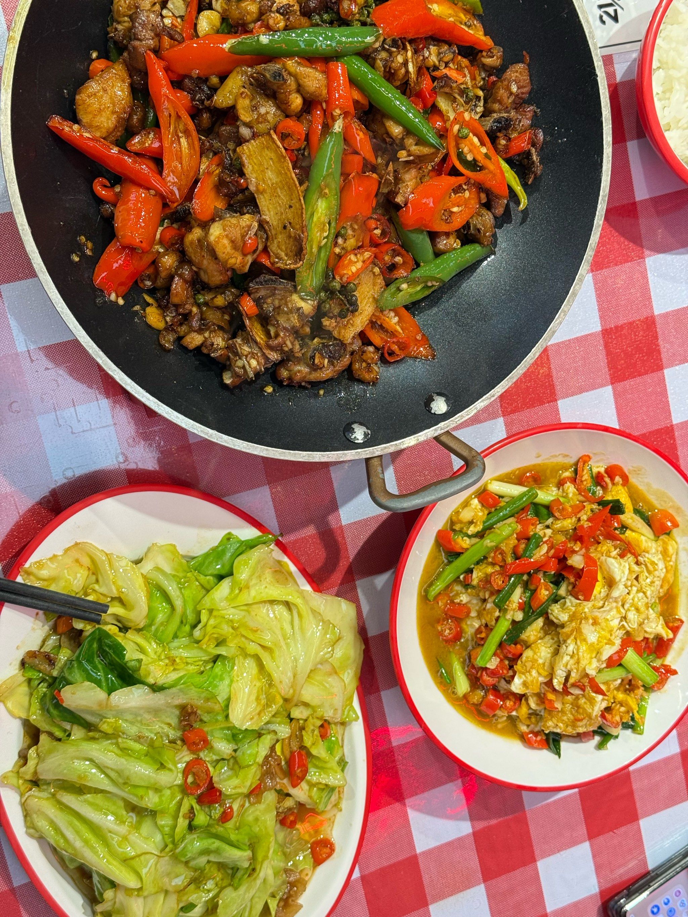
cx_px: 344
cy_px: 458
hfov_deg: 30.3
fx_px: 1272
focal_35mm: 48
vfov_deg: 39.7
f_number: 1.78
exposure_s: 1/50
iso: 125
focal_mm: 6.76
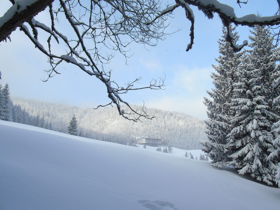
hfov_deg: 63.4
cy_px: 112
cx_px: 149
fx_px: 226
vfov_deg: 49.7
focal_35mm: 28
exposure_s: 1/400
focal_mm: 4.4
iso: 80
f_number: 3.4
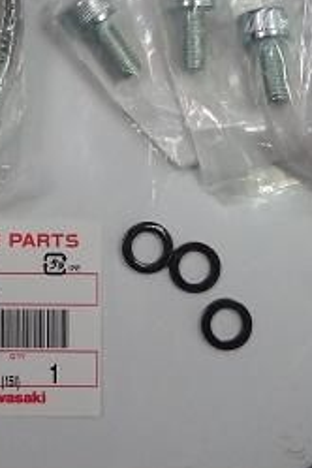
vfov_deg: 28.3
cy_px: 159
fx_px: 923
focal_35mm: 71
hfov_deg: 18.8
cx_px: 13
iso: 800
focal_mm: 6.6
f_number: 4.7
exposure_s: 1/80
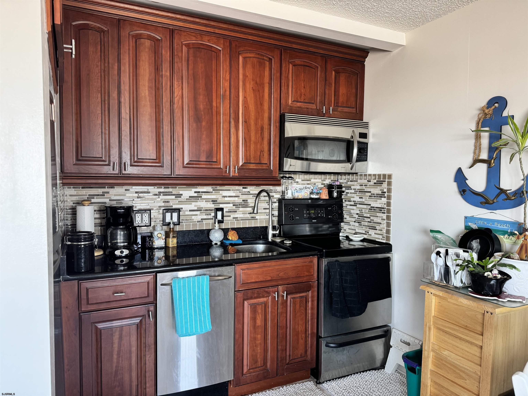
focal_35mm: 24
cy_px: 198
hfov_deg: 71.6
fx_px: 366
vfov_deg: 56.8
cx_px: 264
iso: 200
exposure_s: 1/119
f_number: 1.78
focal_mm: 6.76
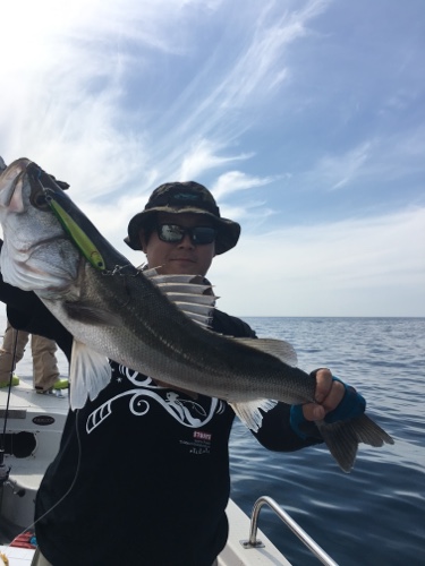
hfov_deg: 48.2
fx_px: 475
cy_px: 283
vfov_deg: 61.7
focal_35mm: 29
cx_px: 212
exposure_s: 1/2564
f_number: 2.2
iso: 25
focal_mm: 4.15
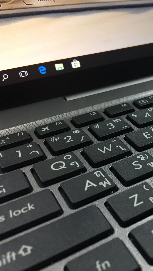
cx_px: 182
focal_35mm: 43
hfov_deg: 25.1
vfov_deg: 47.3
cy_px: 135
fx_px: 310
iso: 125
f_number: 2.2
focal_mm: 4.15
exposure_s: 1/33
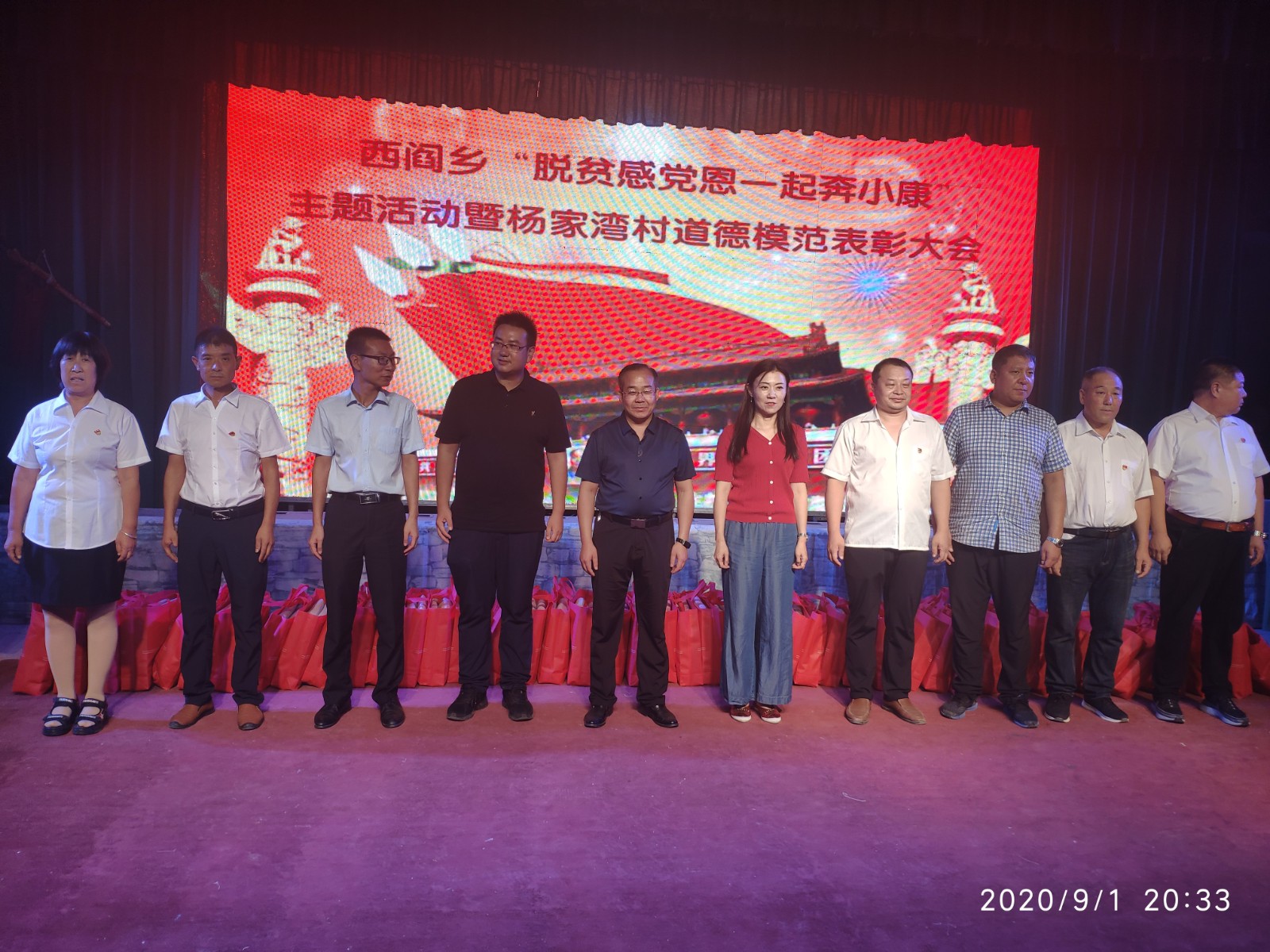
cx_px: 635
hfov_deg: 79.0
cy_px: 476
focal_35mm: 21
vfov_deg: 63.4
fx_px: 770
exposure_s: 1/111
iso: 100
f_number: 1.8
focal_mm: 4.22
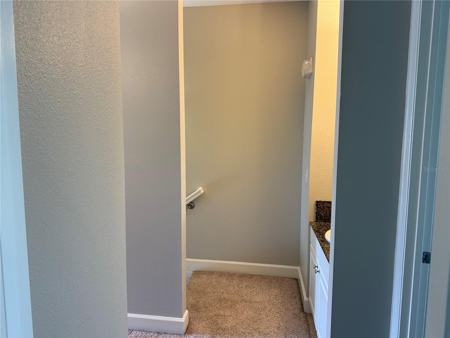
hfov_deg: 71.6
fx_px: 312
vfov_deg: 56.8
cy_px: 169
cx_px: 225
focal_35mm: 24
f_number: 1.78
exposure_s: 1/60
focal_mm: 6.76
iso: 200
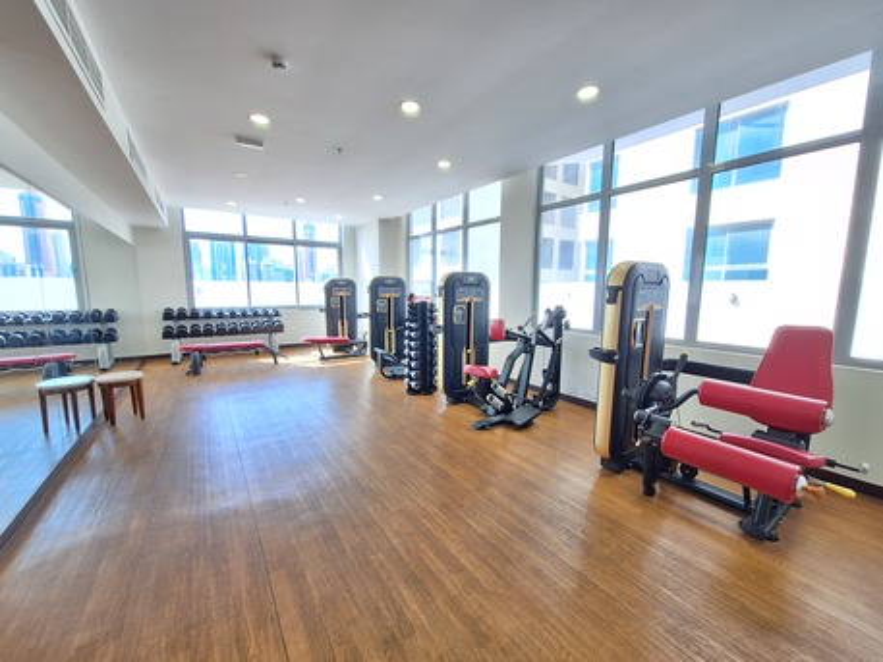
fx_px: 332
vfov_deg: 89.9
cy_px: 331
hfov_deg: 106.2
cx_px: 442
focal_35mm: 13
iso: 100
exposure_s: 1/50
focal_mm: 1.74
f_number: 2.2
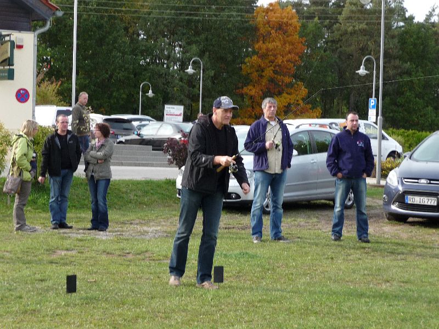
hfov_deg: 20.4
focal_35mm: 96
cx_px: 220
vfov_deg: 15.4
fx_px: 1217
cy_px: 164
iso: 100
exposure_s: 1/125
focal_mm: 16.3
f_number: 4.7
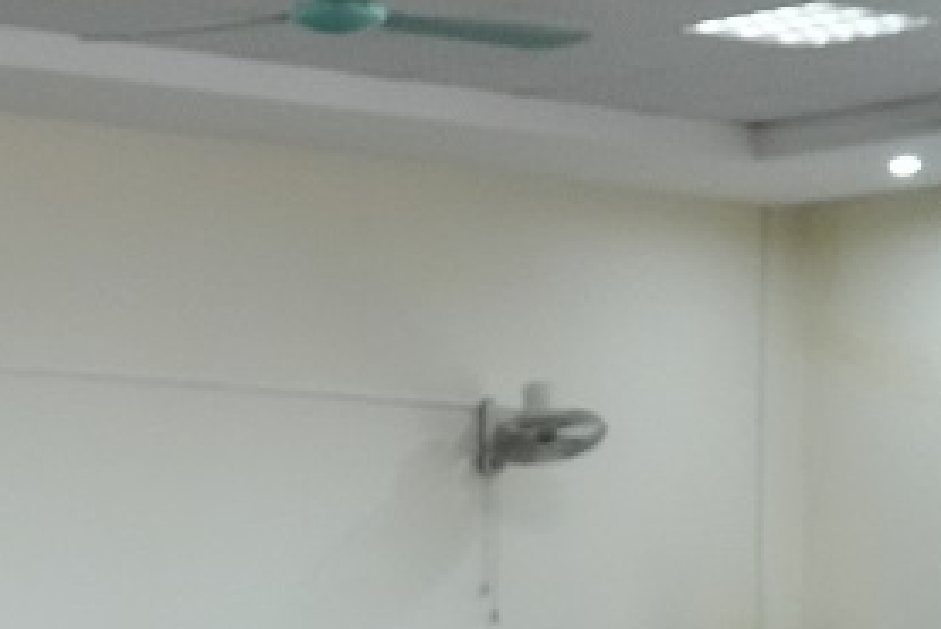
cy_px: 925
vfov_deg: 10.0
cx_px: -448
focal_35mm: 133
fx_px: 3478
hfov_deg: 14.4
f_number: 3.2
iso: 5000
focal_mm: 24
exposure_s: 1/400
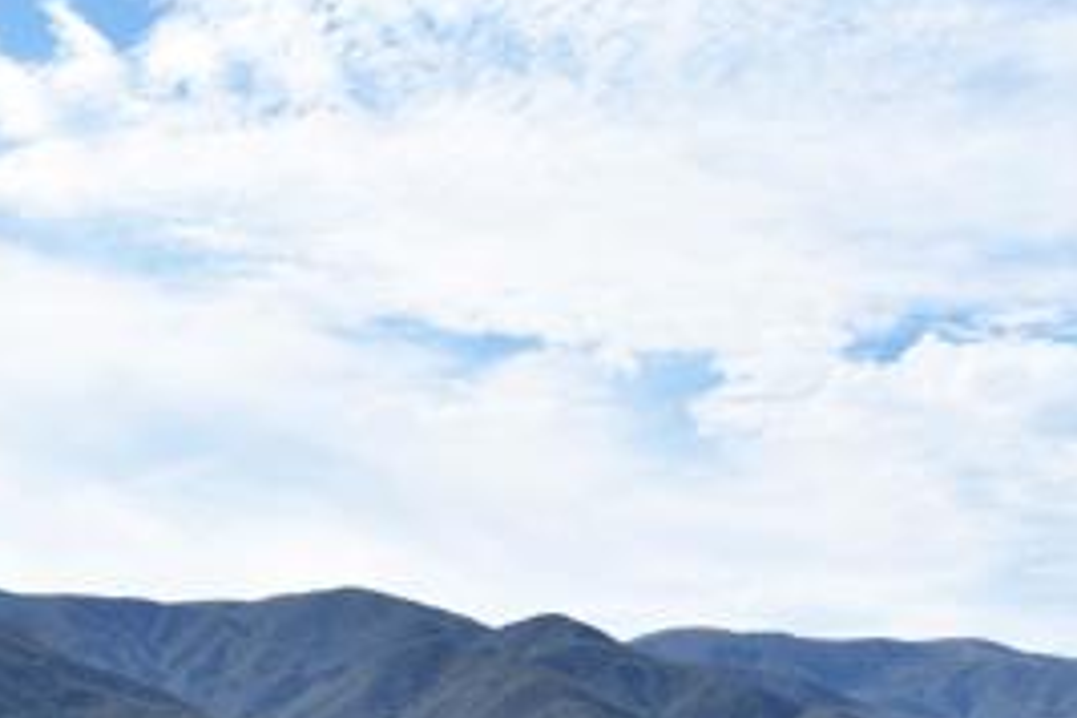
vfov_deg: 18.3
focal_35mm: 72
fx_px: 2154
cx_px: 440
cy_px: 756
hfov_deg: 28.0
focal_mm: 20
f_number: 9
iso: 100
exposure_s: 1/320
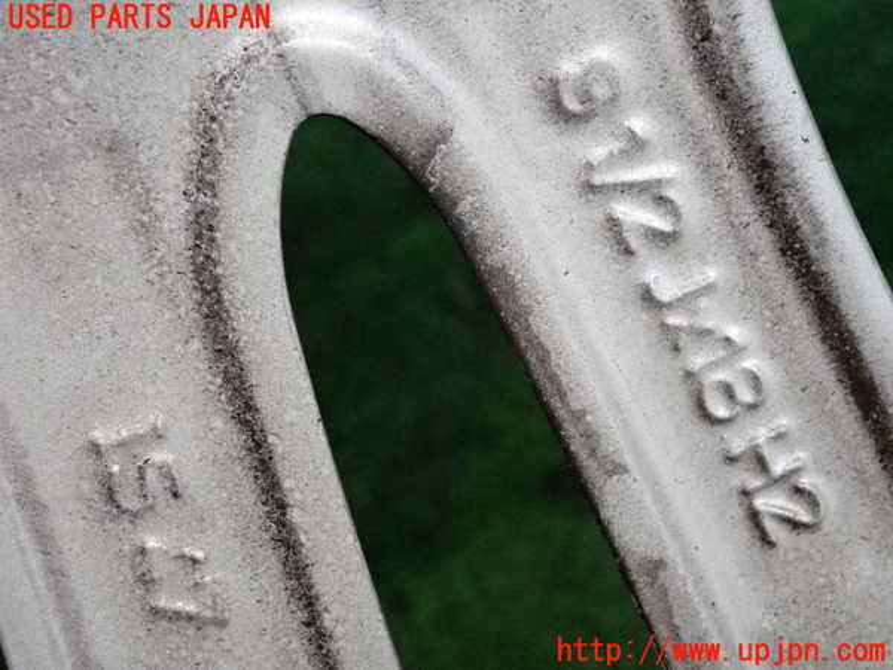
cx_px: 446
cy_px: 335
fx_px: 2270
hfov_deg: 22.3
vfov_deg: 16.8
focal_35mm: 88
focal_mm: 15.66
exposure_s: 1/125
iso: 2500
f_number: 4.5
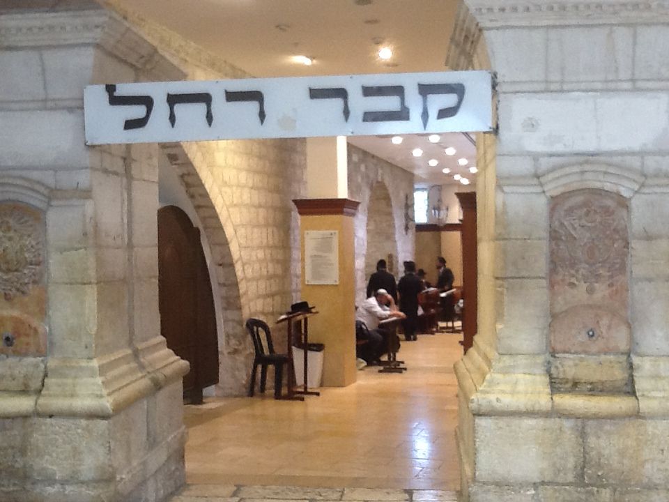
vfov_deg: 32.9
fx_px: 850
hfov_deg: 42.9
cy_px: 251
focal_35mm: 44
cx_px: 334
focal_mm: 2.03
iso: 64
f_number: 2.4
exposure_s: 1/30
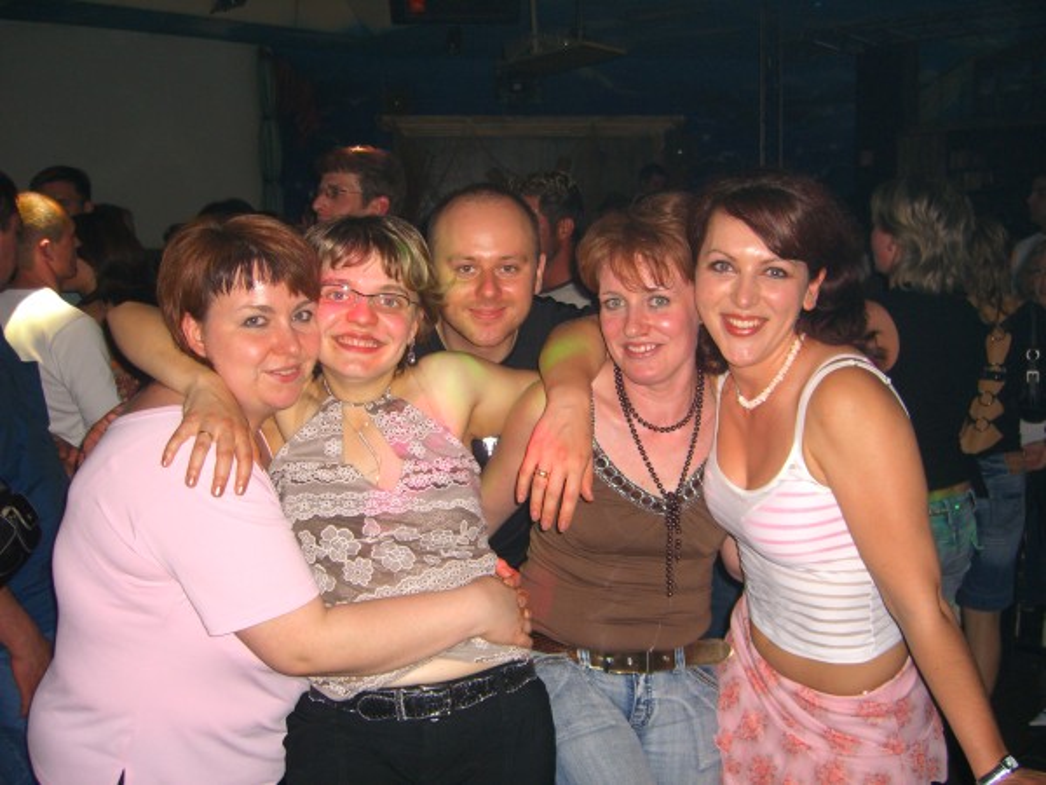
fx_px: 1148
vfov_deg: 37.7
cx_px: 523
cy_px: 392
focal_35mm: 38
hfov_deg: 49.0
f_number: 2.8
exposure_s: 1/60
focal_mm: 7.9
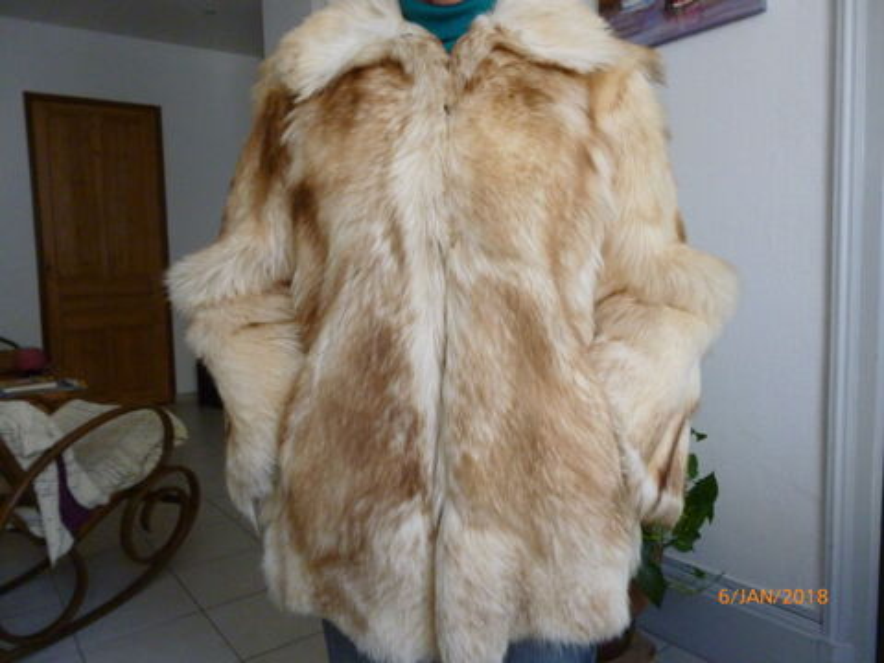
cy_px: 332
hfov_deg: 69.4
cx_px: 442
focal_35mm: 25
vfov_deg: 54.9
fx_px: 638
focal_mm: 4.5
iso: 400
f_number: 3.1
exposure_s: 1/60
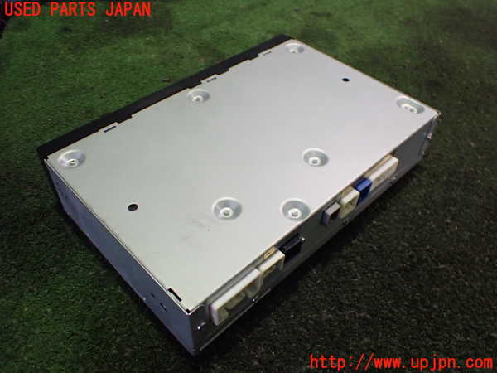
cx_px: 248
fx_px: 431
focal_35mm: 30
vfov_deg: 46.8
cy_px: 186
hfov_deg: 60.0
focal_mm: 5.4
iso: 800
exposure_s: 1/80
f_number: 2.3
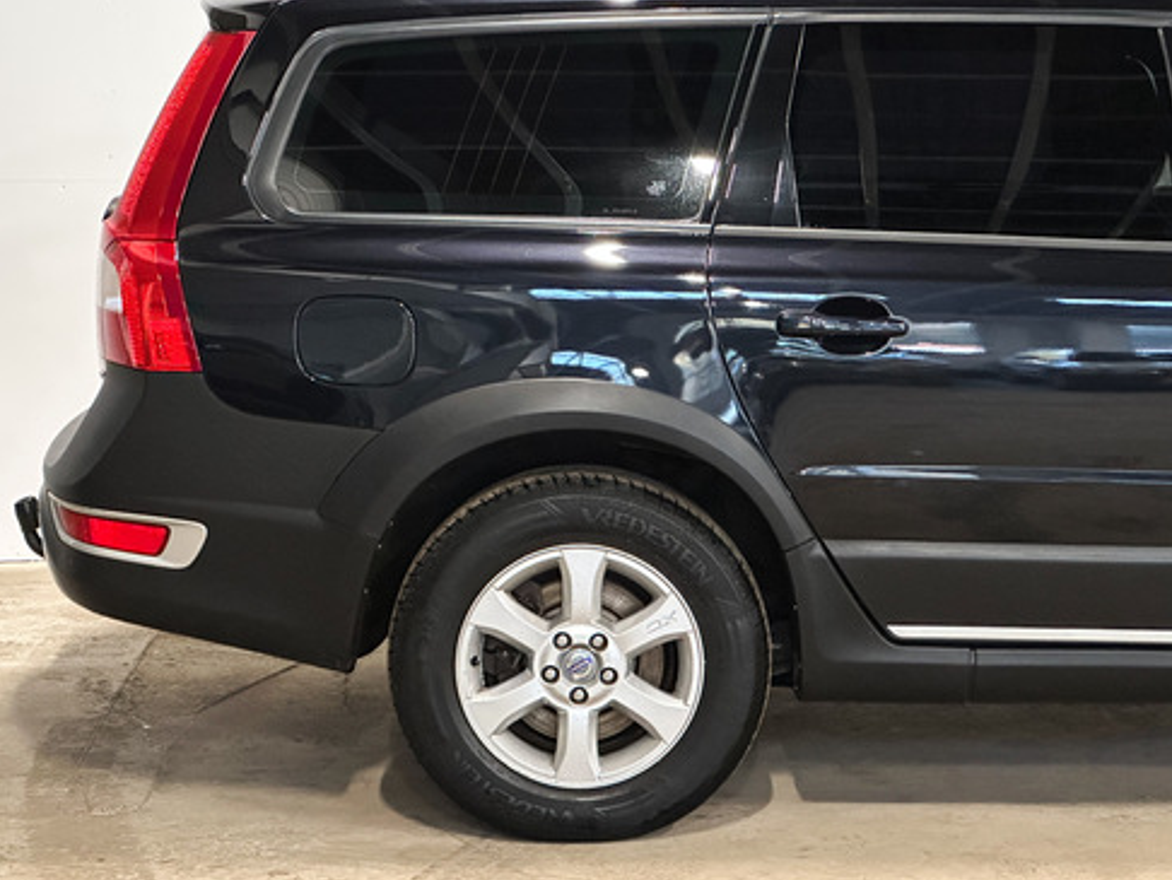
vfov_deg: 15.6
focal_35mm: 95
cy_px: 362
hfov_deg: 20.6
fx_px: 3218
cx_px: 644
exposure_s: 1/35
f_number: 2.8
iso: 1000
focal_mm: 9
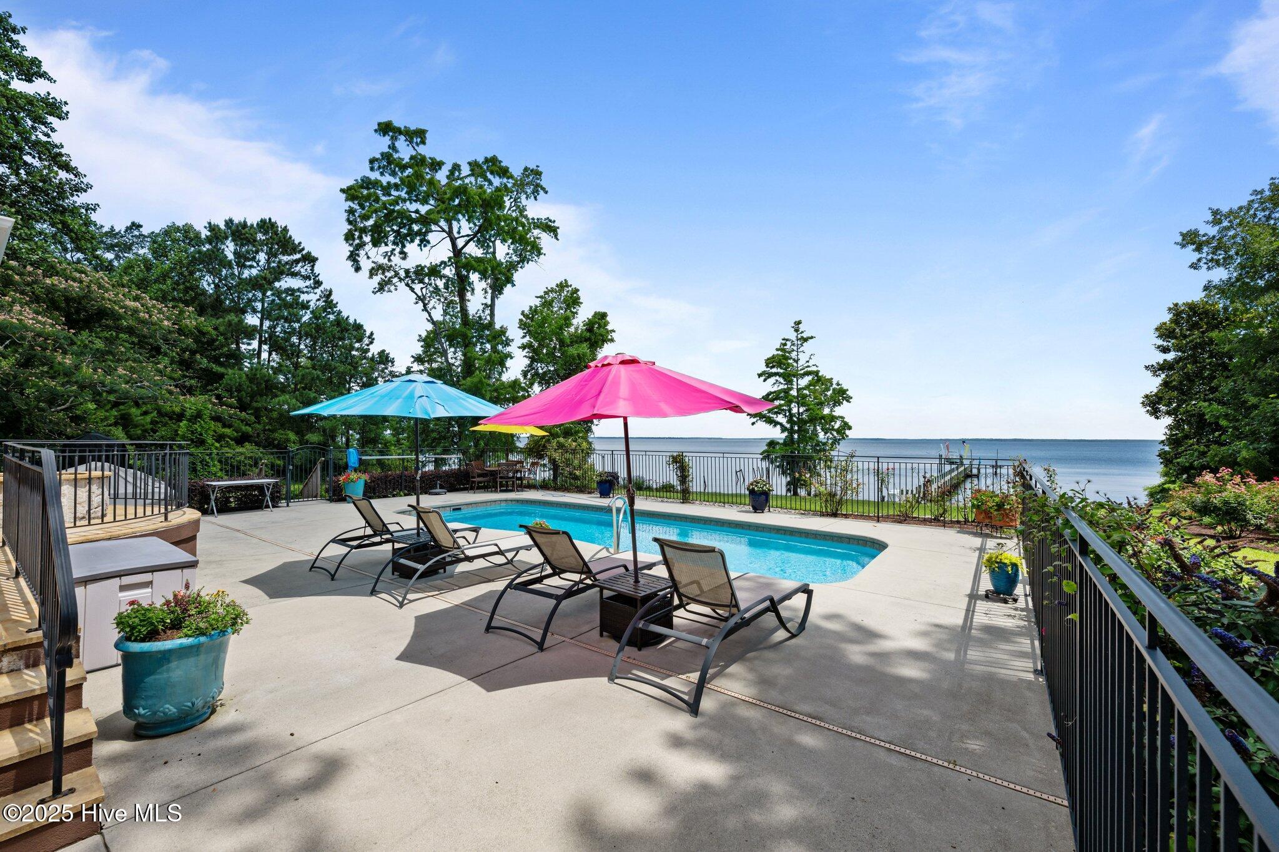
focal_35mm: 14
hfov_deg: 104.3
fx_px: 497
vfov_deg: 81.2
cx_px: 640
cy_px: 426
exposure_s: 1/500
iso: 250
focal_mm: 14
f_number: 9
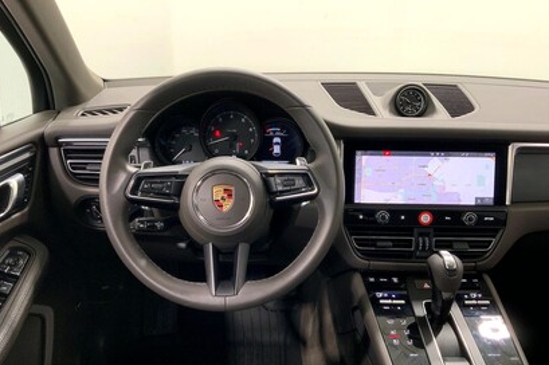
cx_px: 270
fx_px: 472
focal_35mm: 31
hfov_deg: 60.3
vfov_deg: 42.2
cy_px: 201
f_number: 1.8
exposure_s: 1/121
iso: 50
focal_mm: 3
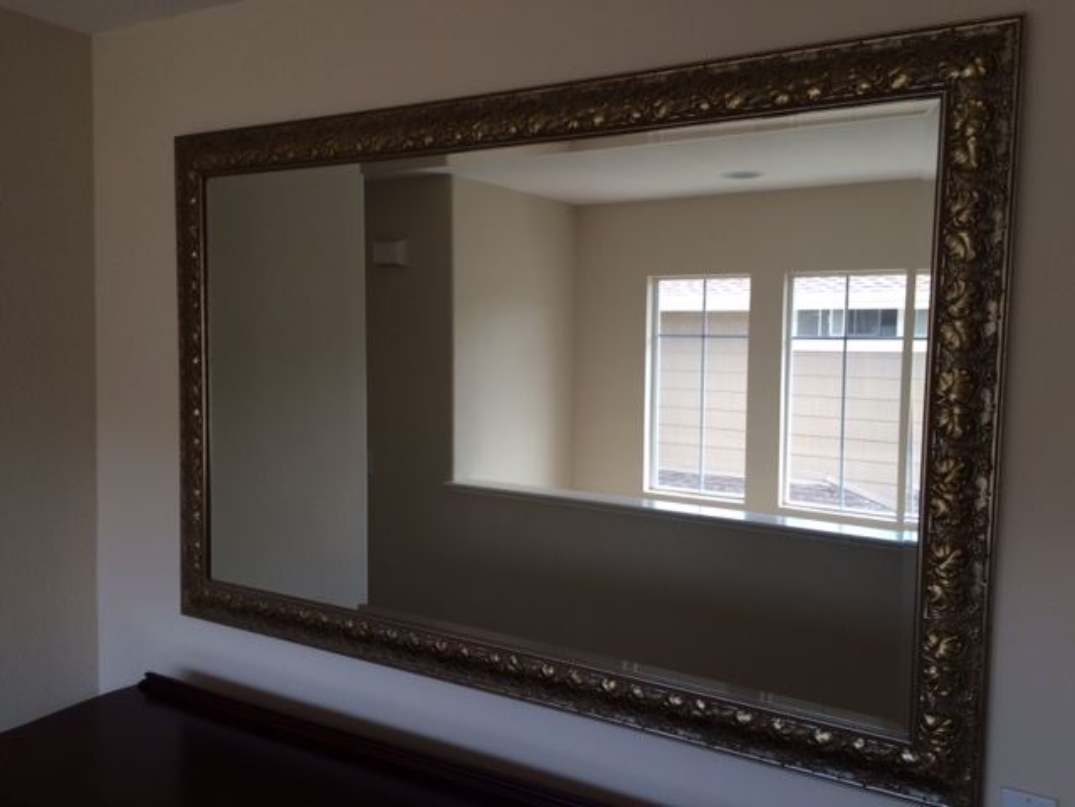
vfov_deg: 48.2
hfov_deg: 61.7
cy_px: 404
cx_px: 538
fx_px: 901
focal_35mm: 29
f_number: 2.2
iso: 32
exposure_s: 1/60
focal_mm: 4.15
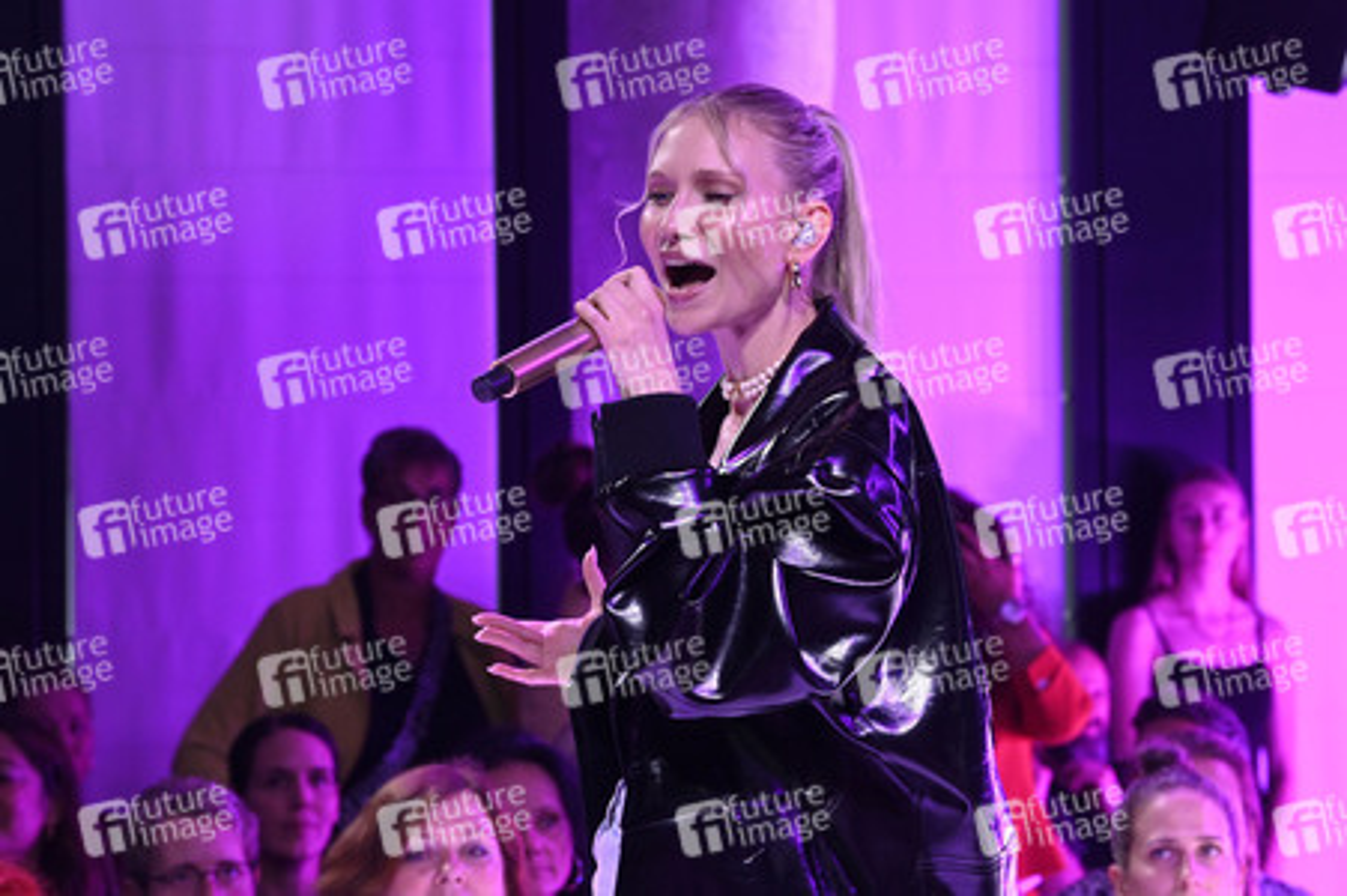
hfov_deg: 15.2
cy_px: 448
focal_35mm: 135
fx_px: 5047
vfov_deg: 10.1
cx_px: 674
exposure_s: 1/400
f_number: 8
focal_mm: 135
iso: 4000
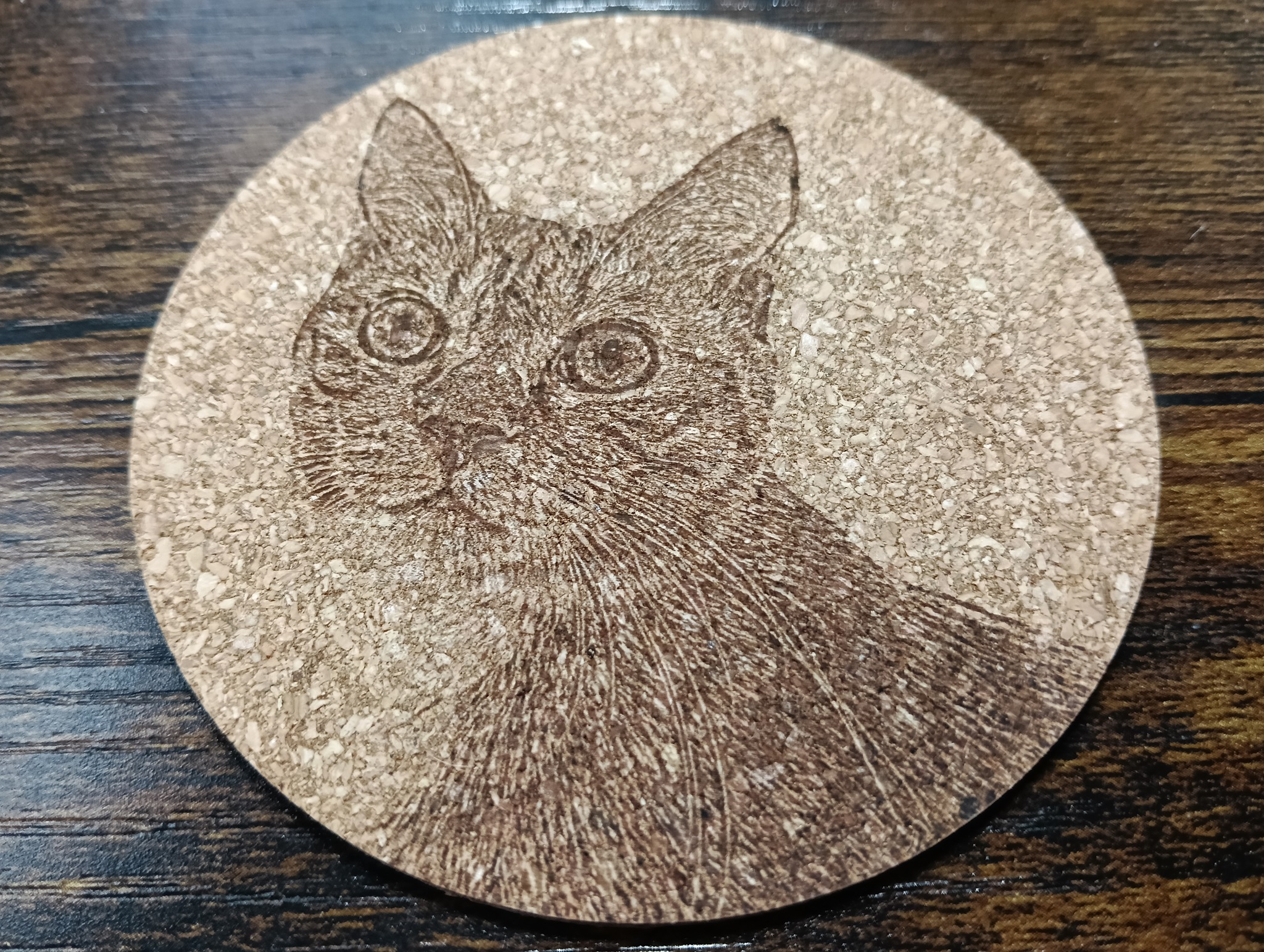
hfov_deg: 65.2
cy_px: 476
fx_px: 987
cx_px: 632
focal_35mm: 27
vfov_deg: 51.5
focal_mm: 3.98
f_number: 1.8
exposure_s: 1/33.3
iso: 400
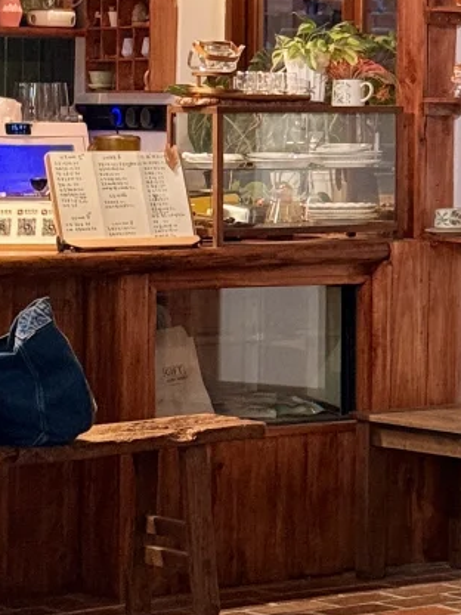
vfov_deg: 11.8
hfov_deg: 8.7
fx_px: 2948
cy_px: 78
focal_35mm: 166
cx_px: 718
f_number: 1.78
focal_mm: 6.76
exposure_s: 1/50
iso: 160
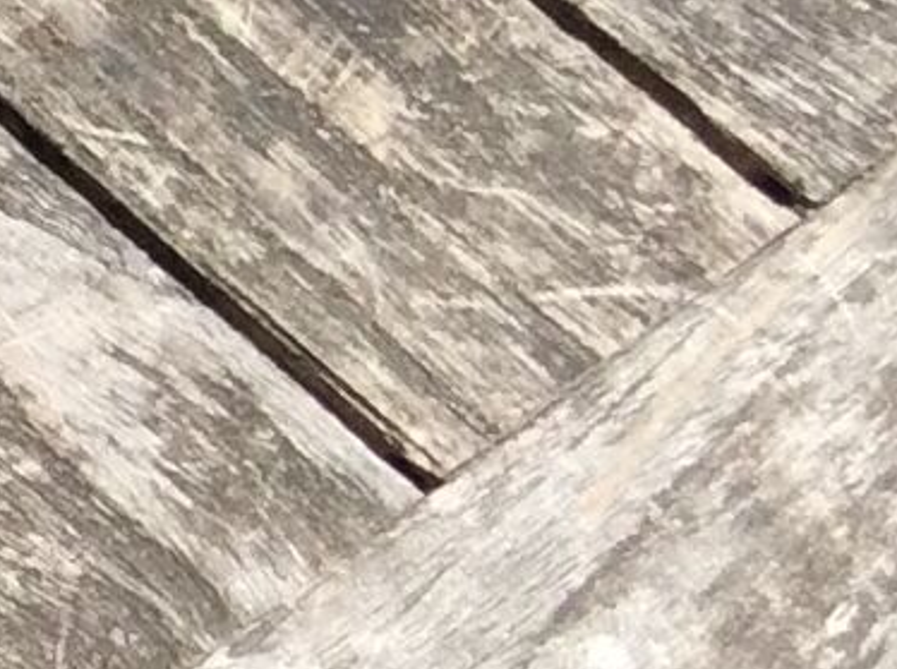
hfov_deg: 8.0
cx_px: -1475
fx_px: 5742
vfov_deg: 6.6
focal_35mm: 222
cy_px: -60
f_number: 2.4
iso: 32
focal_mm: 3.3
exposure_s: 1/1003
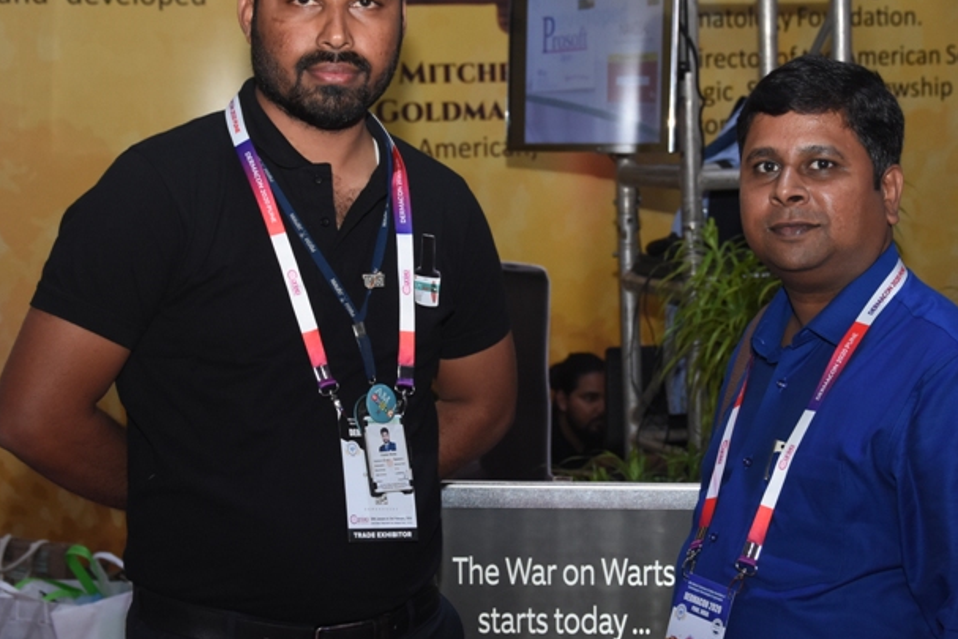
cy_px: 353
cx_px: 598
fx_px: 2289
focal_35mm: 86
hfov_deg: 23.6
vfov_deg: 15.9
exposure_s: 1/80
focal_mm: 34
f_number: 4.5
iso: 800
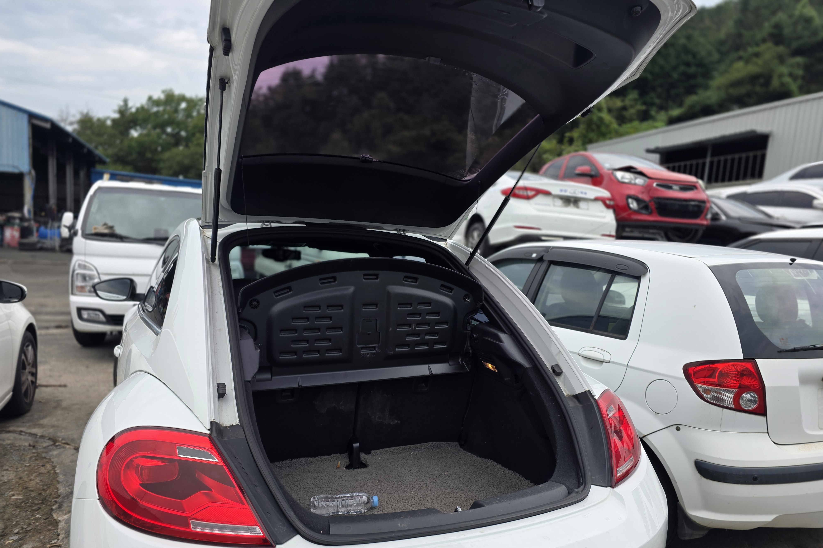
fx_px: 549
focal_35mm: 24
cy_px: 309
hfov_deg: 73.7
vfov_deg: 53.0
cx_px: 412
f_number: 1.7
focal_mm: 6.3
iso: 80
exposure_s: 1/1328
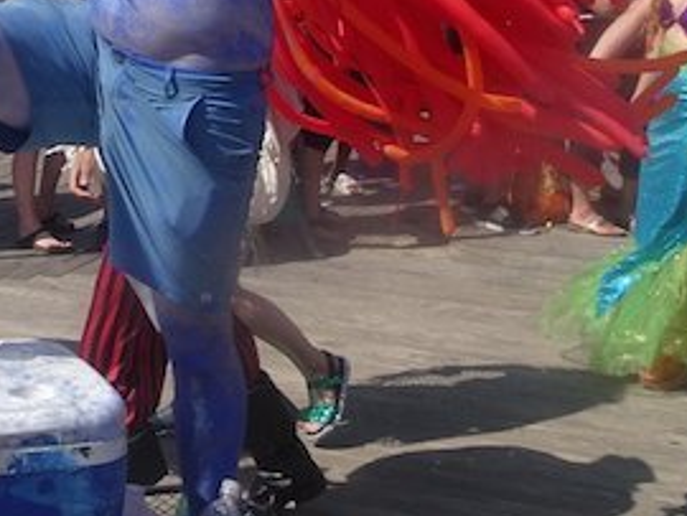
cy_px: -61
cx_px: 114
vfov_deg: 19.8
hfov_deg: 26.7
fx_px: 1410
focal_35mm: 71
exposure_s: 1/1000
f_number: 3.5
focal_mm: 4.1
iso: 80
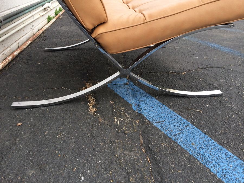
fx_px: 211
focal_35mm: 30
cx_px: 122
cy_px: 92
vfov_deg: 46.8
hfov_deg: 60.0
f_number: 2.2
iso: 32
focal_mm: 4.12
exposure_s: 1/466
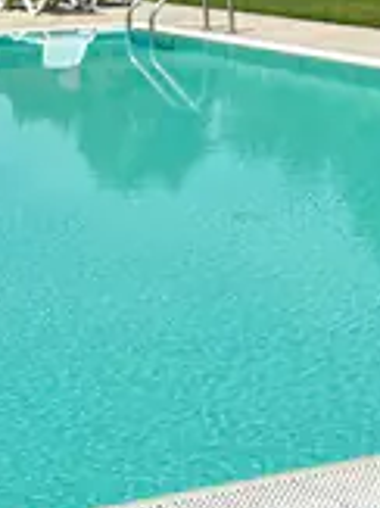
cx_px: 174
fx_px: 1729
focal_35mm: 118
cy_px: 81
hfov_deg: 12.5
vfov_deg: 16.5
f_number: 1.78
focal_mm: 6.86
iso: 80
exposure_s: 1/12048
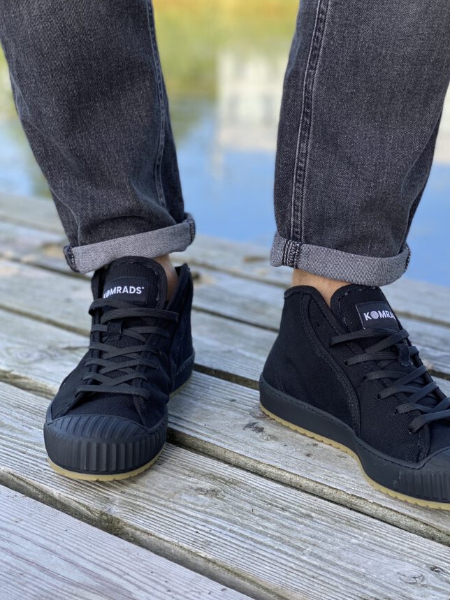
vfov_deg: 31.2
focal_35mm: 62
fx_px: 1075
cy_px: 339
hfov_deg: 23.6
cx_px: 252
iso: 20
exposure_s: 1/213
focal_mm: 6
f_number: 2
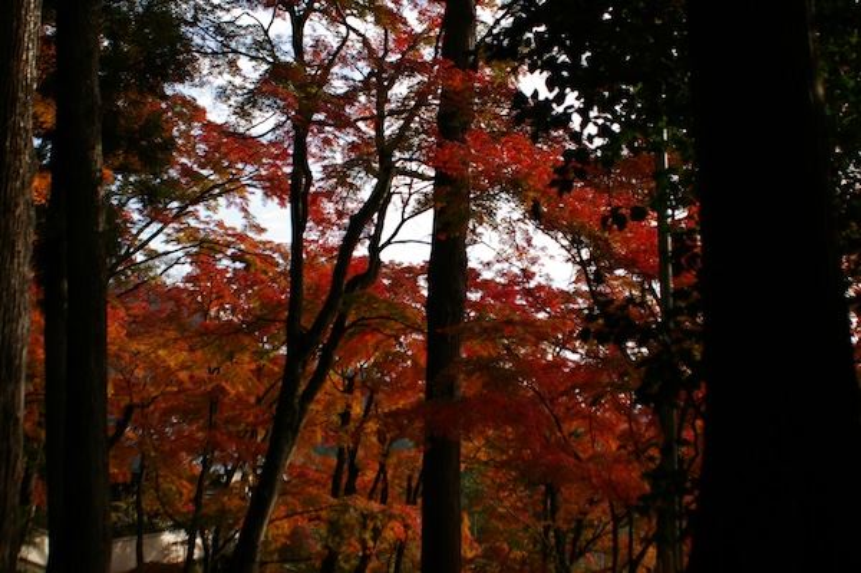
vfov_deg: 25.0
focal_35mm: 54
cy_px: 286
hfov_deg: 36.9
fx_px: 1290
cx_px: 430
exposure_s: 1/1500
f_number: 4
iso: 400
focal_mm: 36
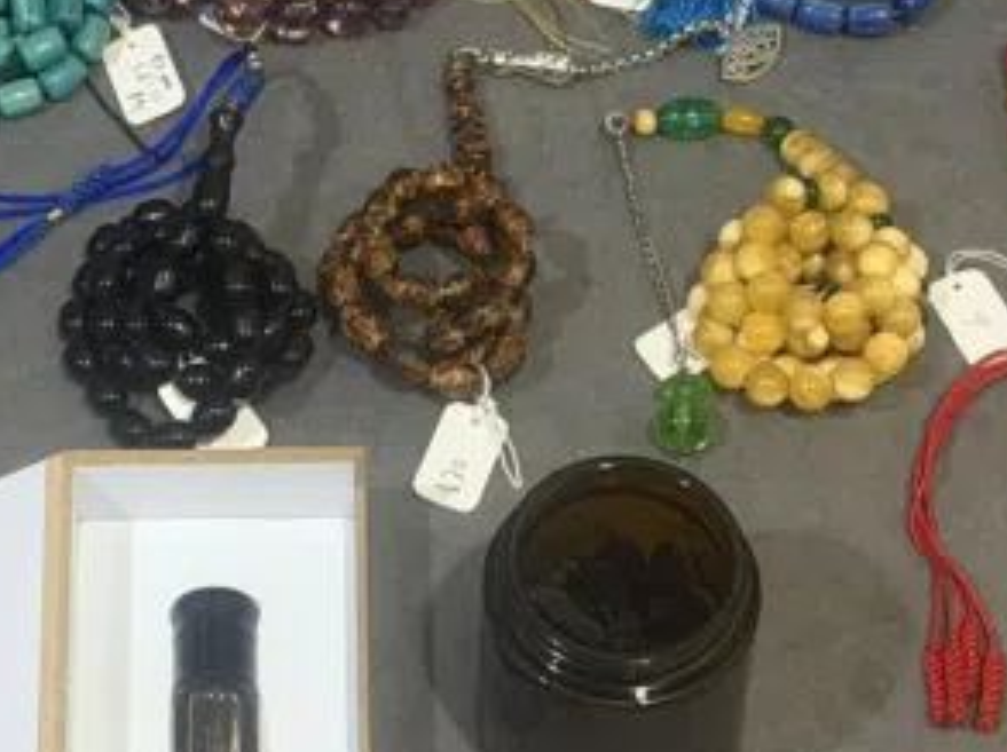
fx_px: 3051
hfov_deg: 18.7
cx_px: 347
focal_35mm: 105
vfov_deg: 14.0
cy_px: 227
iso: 250
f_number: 1.78
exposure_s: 1/33
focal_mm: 6.76
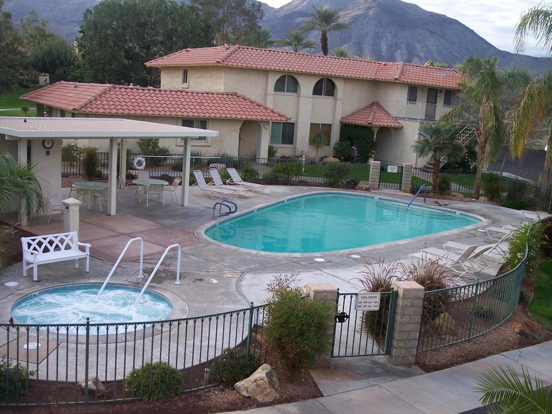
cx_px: 276
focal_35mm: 39
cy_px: 207
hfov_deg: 47.9
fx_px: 622
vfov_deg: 36.8
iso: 100
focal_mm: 8
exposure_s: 1/250
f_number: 3.4
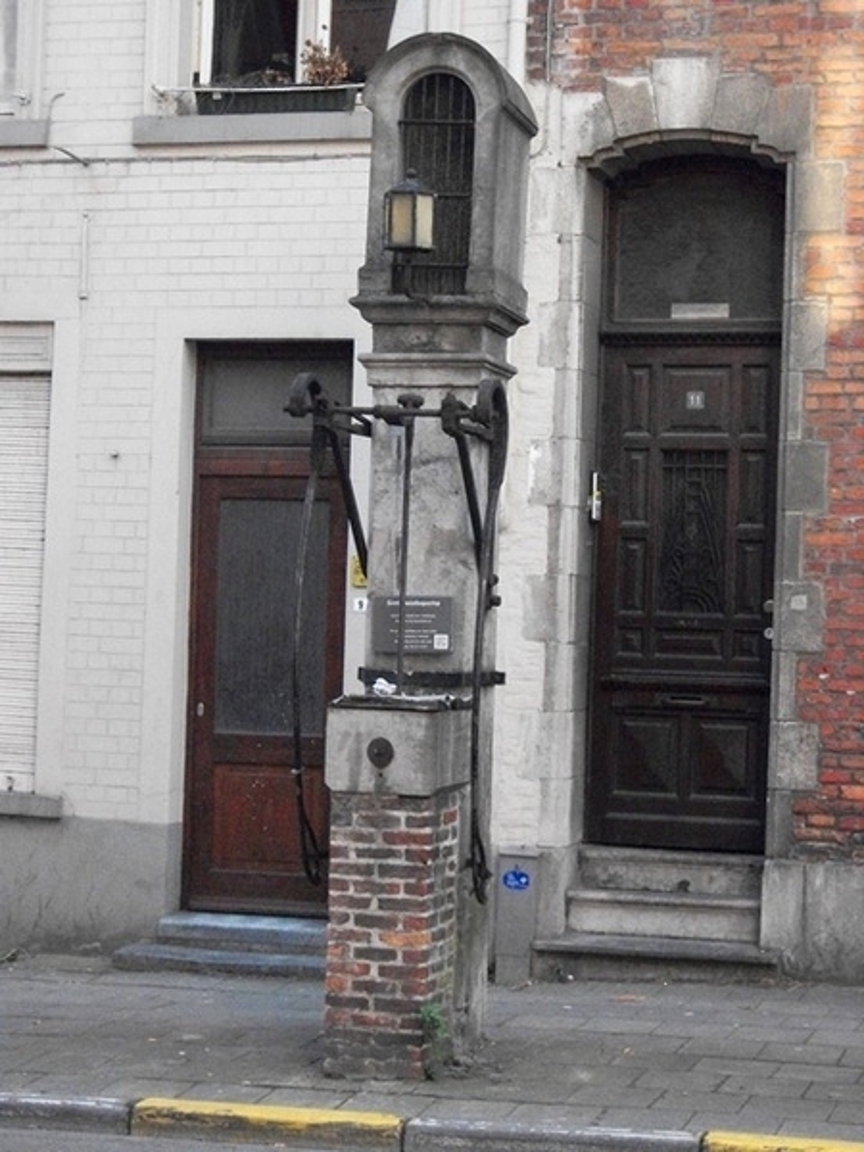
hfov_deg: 19.1
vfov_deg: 25.3
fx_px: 2563
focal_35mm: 77
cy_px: 576
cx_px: 432
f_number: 4.6
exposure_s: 1/250
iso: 640
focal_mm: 13.7
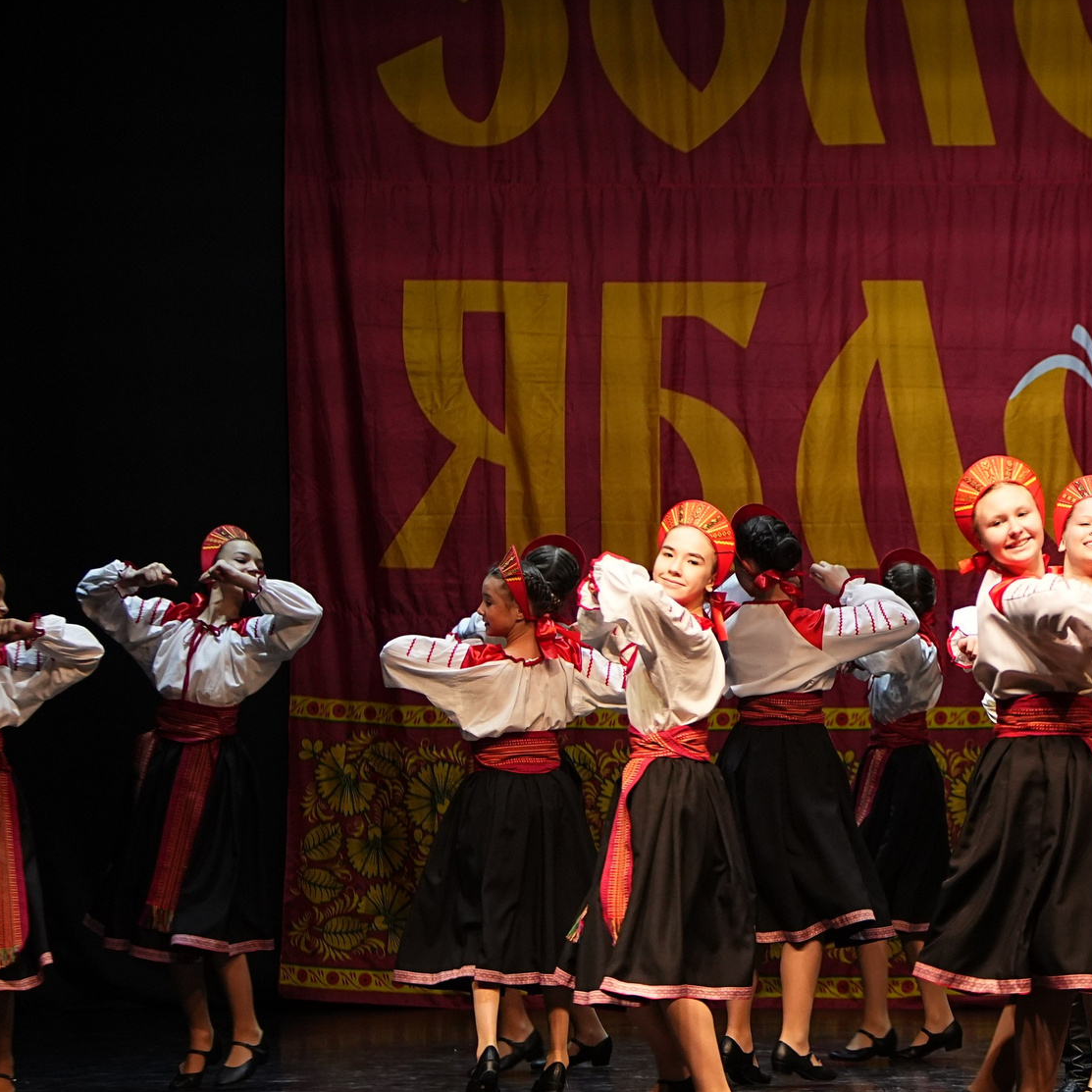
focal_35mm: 176
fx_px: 6282
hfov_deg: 9.9
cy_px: 456
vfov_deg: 9.9
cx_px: 1026
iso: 1600
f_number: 2.8
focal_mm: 90
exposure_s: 1/400
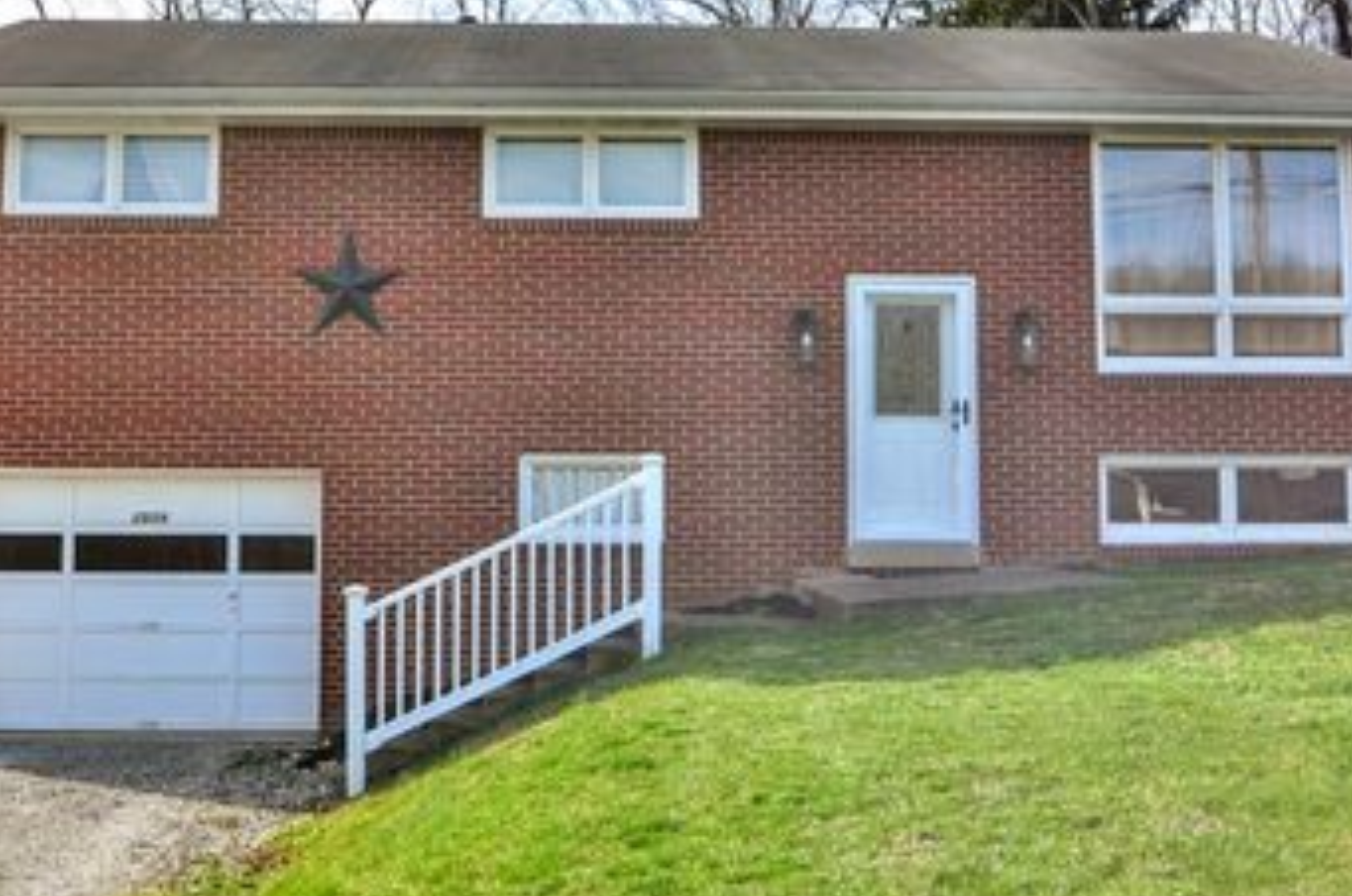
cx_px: 599
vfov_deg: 30.4
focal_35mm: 44
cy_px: 412
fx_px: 1649
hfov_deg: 44.5
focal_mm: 20
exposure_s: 1/320
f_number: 8
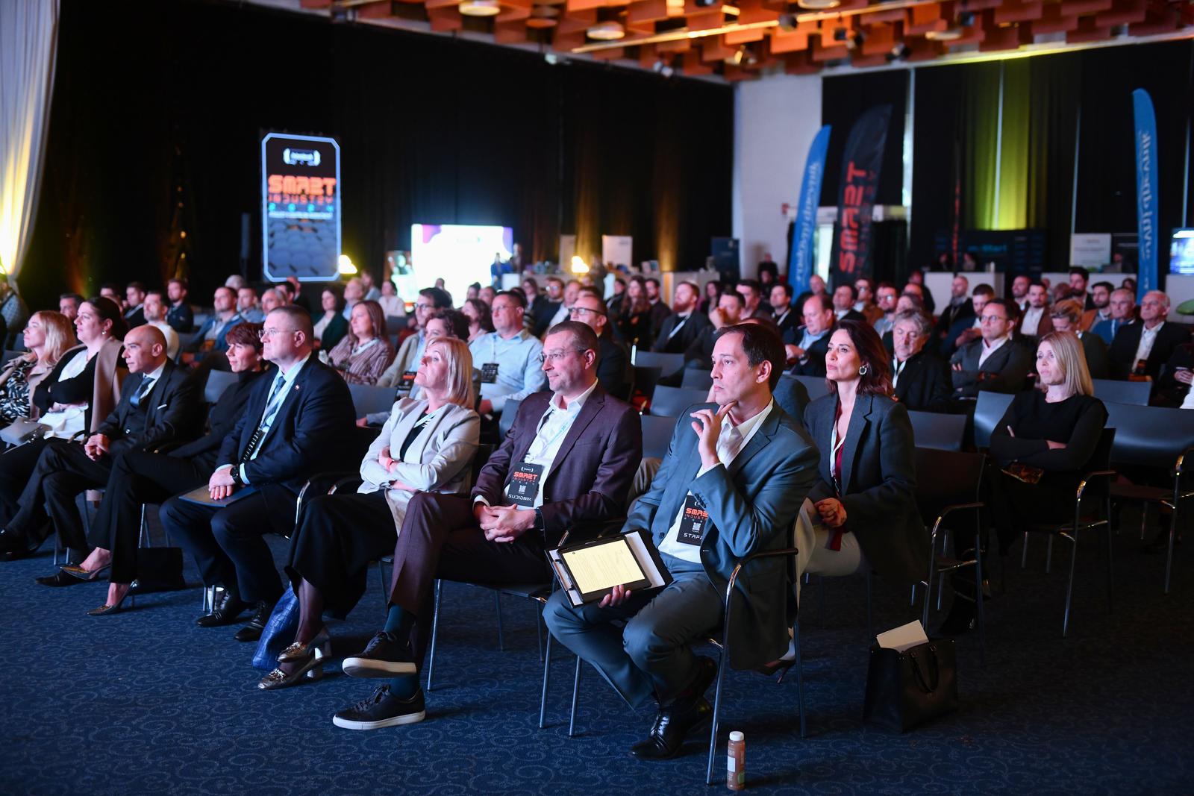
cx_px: 597
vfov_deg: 31.9
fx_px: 1393
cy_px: 398
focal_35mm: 42
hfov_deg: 46.4
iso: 2000
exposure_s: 1/100
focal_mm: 42
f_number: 2.8
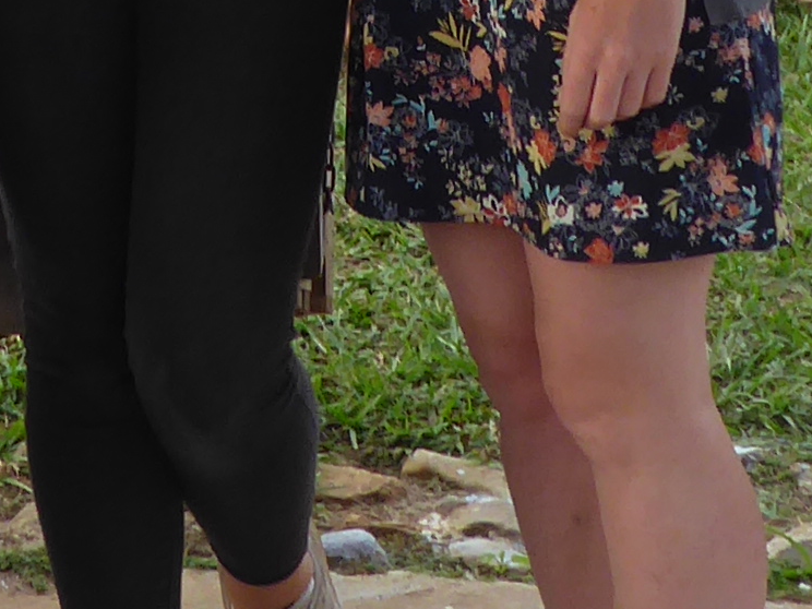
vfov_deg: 9.1
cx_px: 312
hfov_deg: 12.7
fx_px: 3659
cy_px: -479
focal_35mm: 156
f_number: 3.5
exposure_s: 1/60
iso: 100
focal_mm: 5
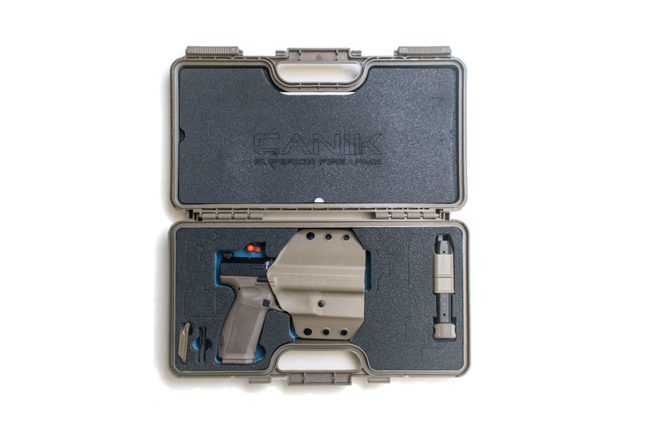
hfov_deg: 53.1
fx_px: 645
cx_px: 322
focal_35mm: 36
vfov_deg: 36.9
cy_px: 215
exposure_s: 1/160
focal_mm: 24
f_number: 6.3
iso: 400
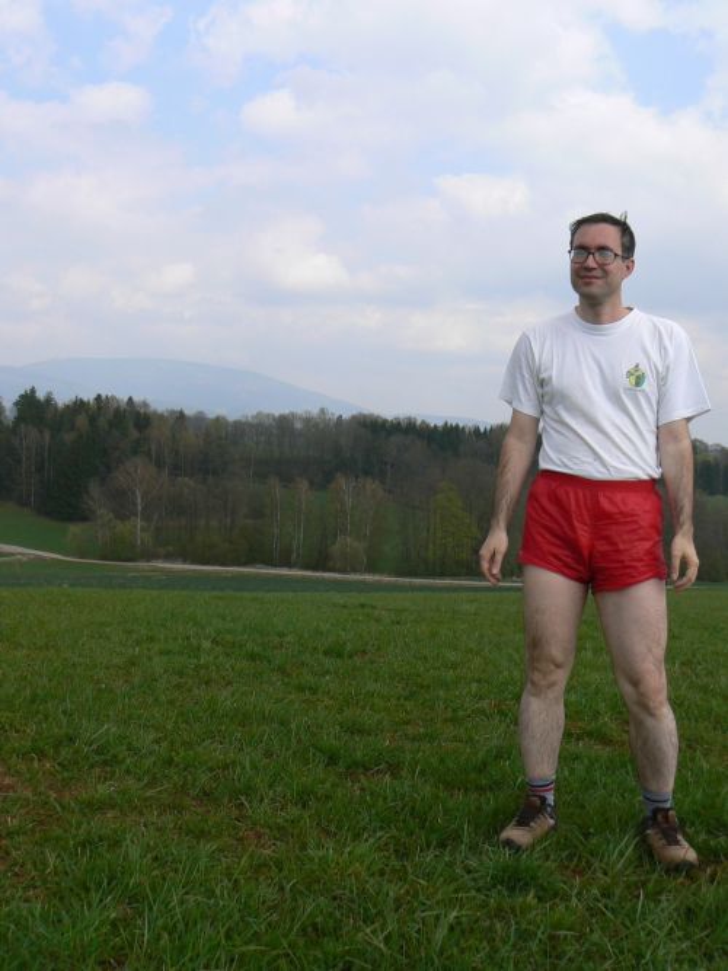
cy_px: 486
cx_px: 364
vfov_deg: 51.4
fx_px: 1010
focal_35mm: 36
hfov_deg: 39.6
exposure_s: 1/400
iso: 80
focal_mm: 6
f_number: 6.3
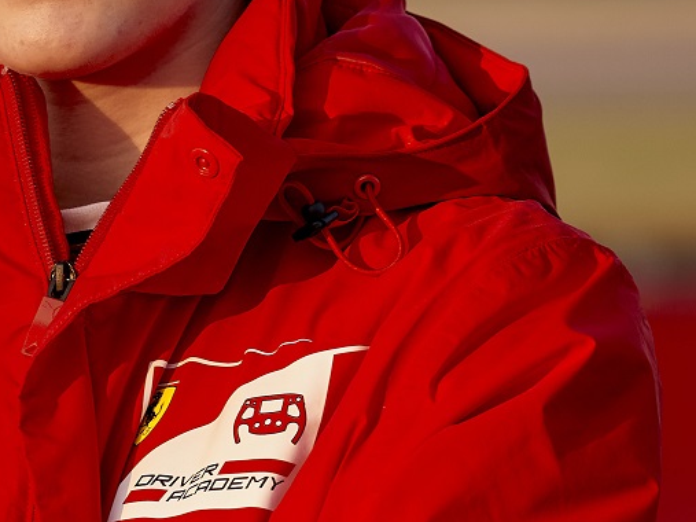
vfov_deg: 2.3
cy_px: 38
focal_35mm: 645
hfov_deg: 3.1
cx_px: 317
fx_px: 12966
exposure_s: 1/320
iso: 200
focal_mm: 200
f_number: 5
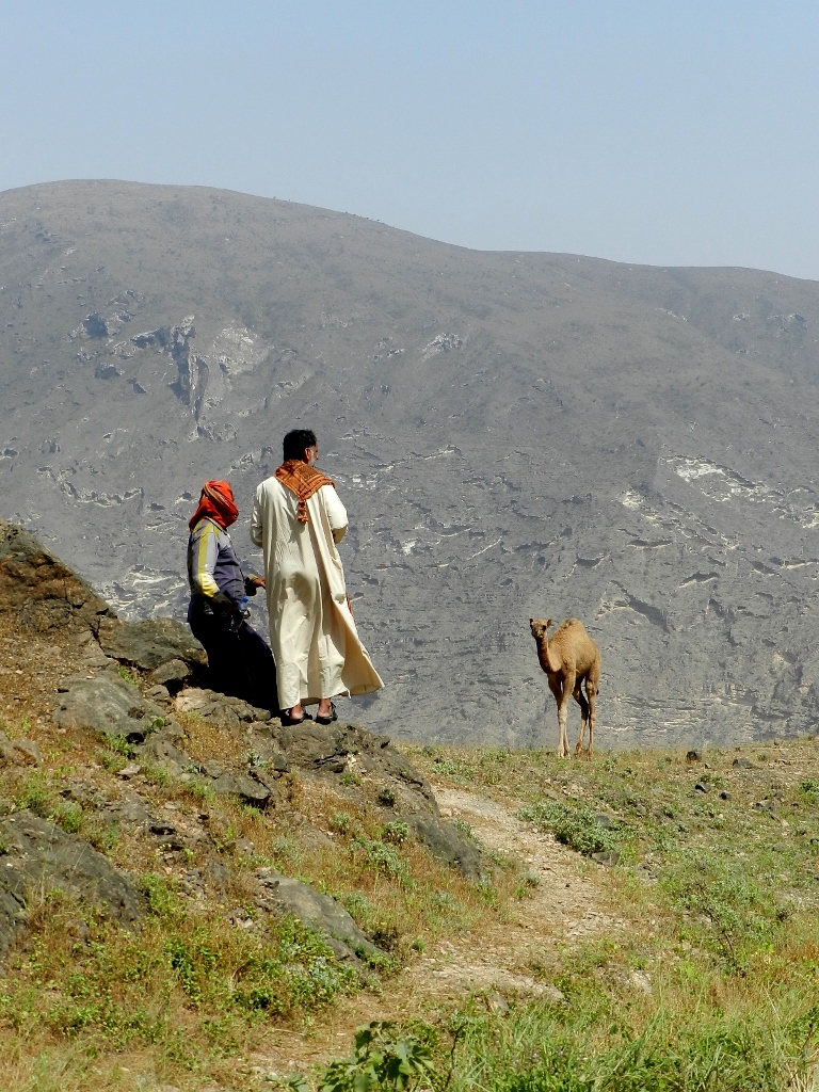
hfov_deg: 17.6
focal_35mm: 84
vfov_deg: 23.3
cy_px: 546
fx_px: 2650
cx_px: 410
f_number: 4.4
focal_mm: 14.9
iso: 160
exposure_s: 1/1000
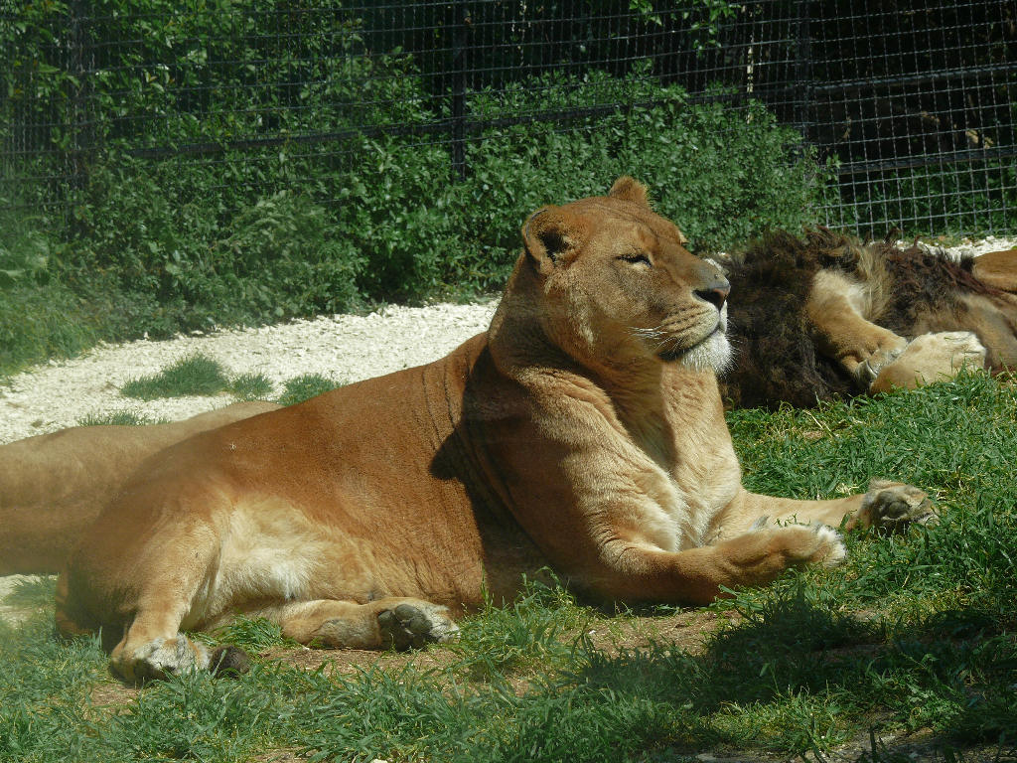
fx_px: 4378
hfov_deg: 13.3
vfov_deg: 10.0
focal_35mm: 149
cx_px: 508
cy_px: 382
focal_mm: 31.5
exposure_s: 1/320
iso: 100
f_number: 5.6
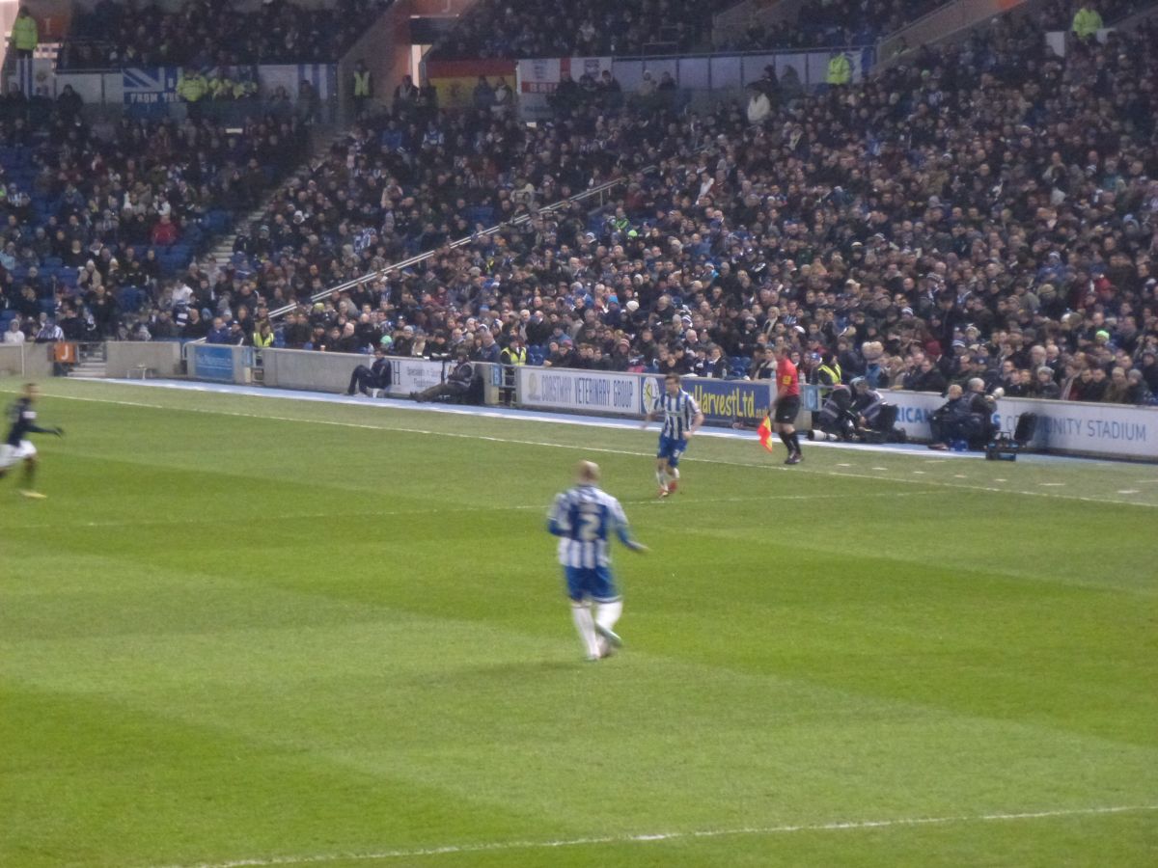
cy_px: 434
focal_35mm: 182
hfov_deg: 10.9
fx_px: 6088
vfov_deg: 8.2
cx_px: 579
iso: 800
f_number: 5.4
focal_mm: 32.6
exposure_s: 1/30
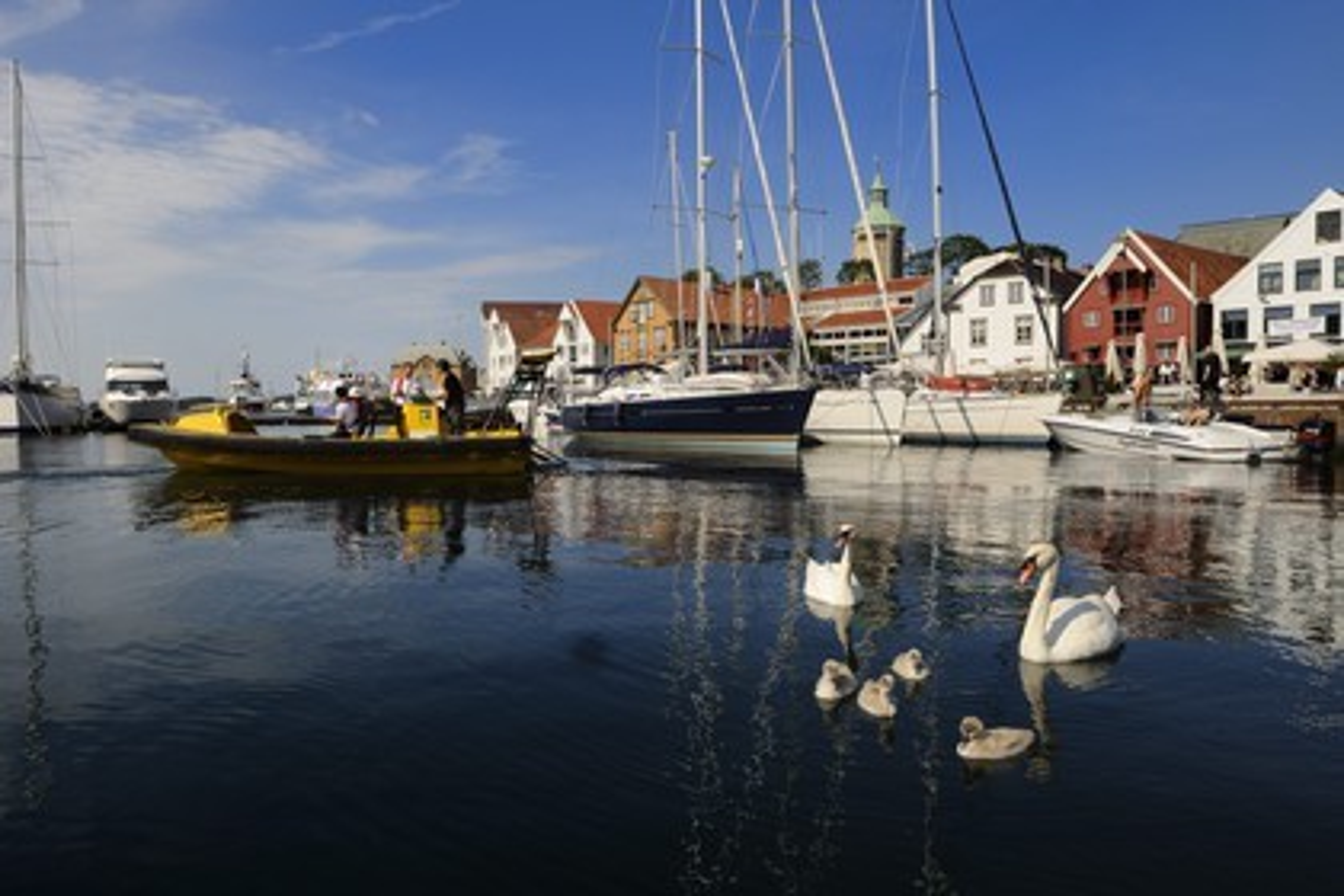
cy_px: 448
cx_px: 672
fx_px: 896
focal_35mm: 24
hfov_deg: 73.7
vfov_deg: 53.1
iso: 200
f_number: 18
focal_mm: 24
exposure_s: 1/160
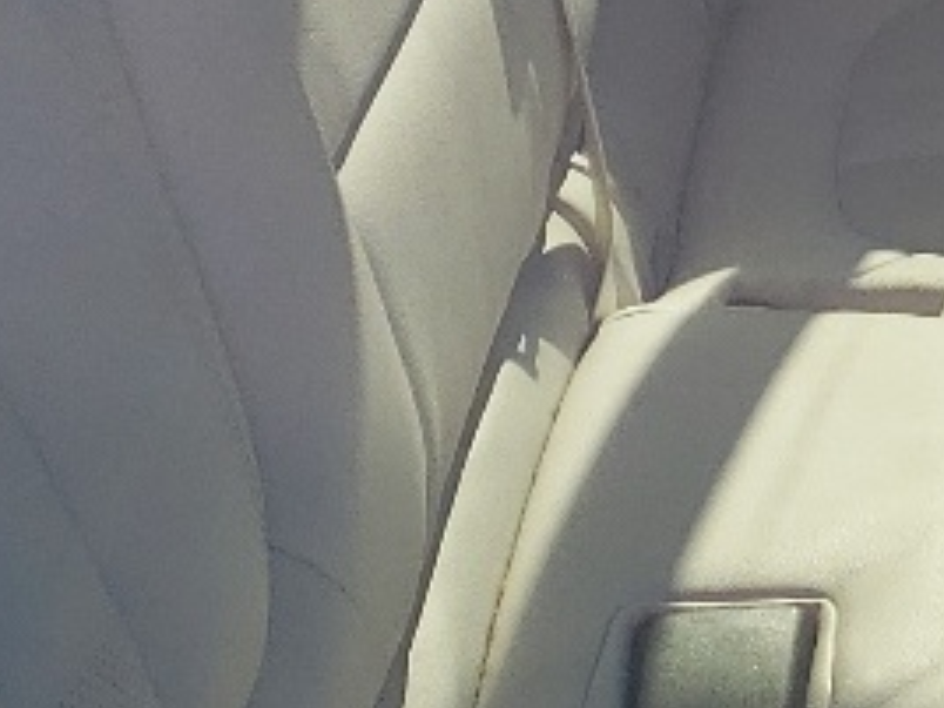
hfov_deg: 11.7
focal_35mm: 155
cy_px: -95
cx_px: 1754
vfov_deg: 9.5
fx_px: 4227
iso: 50
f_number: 1.5
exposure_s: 1/588
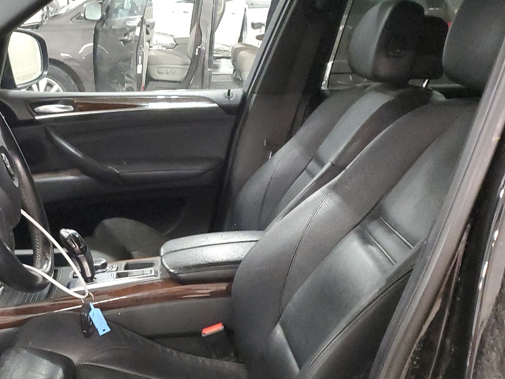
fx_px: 729
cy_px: 315
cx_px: 132
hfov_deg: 37.3
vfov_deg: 28.4
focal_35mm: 50
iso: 568
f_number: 1.5
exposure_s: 1/15
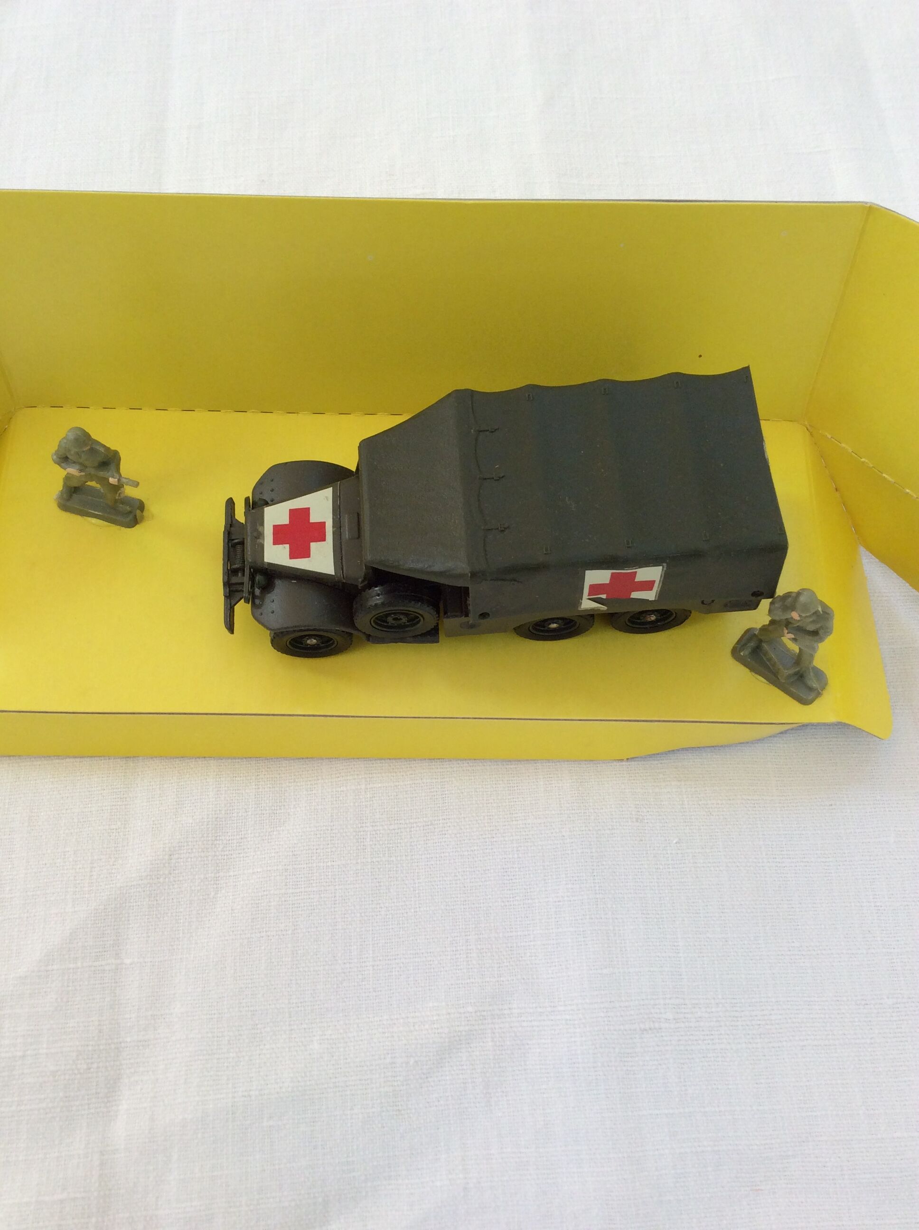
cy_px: 615
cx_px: 460
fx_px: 1136
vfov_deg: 56.9
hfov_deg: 44.1
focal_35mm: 32
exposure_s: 1/100
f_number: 2.4
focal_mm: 3.3
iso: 50
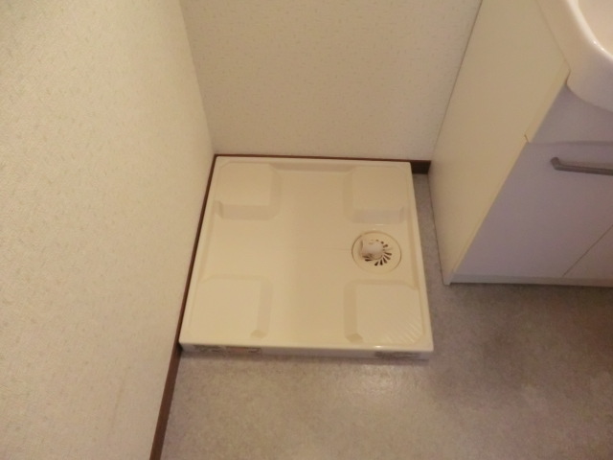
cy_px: 230
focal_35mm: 24
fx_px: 425
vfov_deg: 56.8
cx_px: 306
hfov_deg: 71.6
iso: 640
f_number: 3.2
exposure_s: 1/60
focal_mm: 4.3
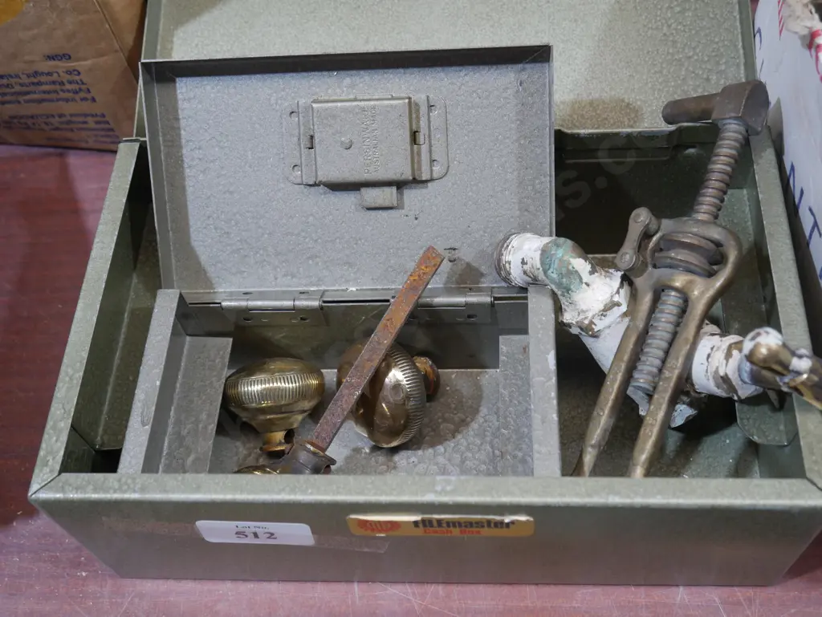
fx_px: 950
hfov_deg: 46.8
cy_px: 308
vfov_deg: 36.0
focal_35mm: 40
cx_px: 411
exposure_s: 1/60
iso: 500
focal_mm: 20
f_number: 4.5
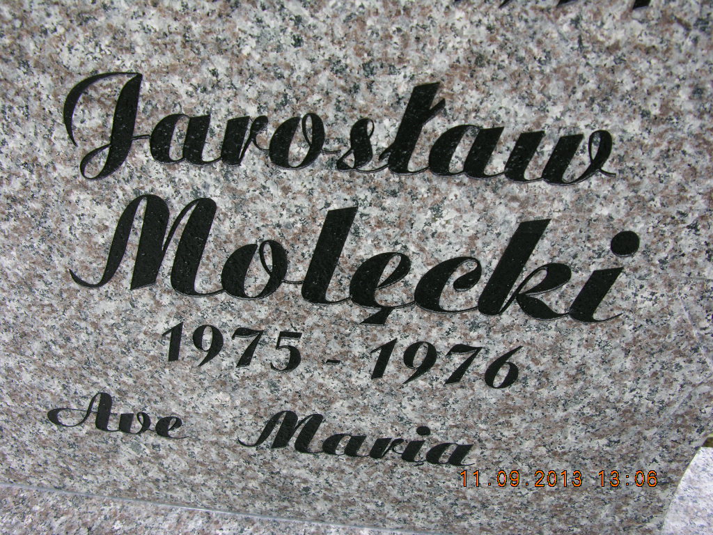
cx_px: 356
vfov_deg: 40.7
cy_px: 268
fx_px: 721
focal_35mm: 35
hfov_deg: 52.6
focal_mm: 8.9
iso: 50
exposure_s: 1/125
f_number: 4.5
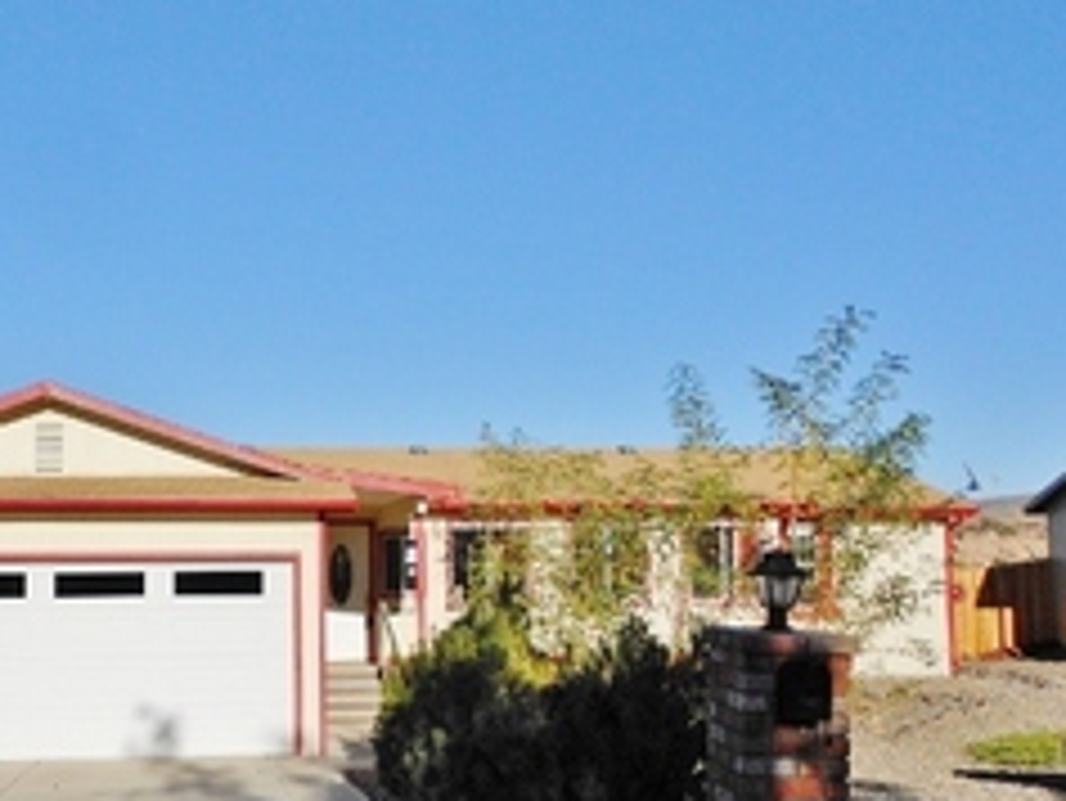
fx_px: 1171
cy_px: 490
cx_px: 346
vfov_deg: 37.6
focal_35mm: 38
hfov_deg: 48.1
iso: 80
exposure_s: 1/320
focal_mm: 4.6
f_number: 8
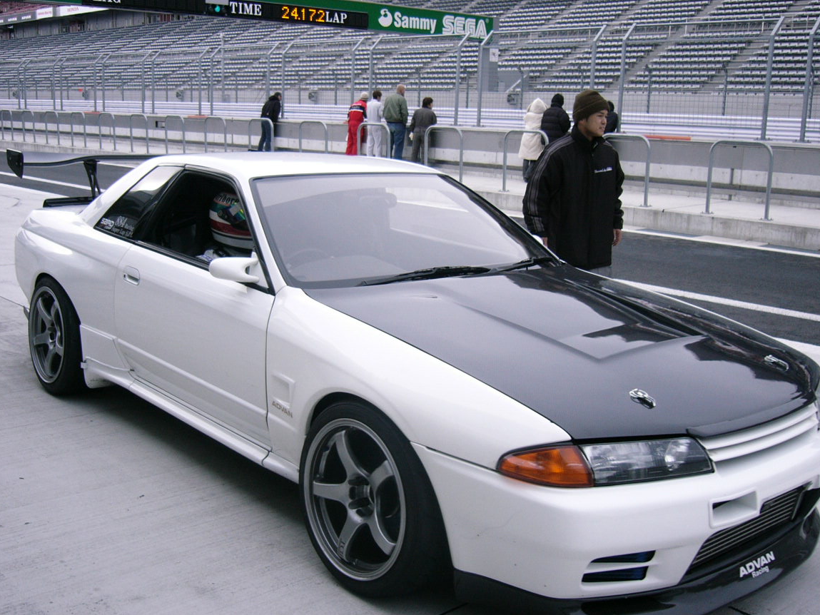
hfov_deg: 47.9
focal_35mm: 39
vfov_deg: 36.8
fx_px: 924
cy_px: 303
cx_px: 419
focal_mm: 5.8
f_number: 2.8
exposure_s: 1/200
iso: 50
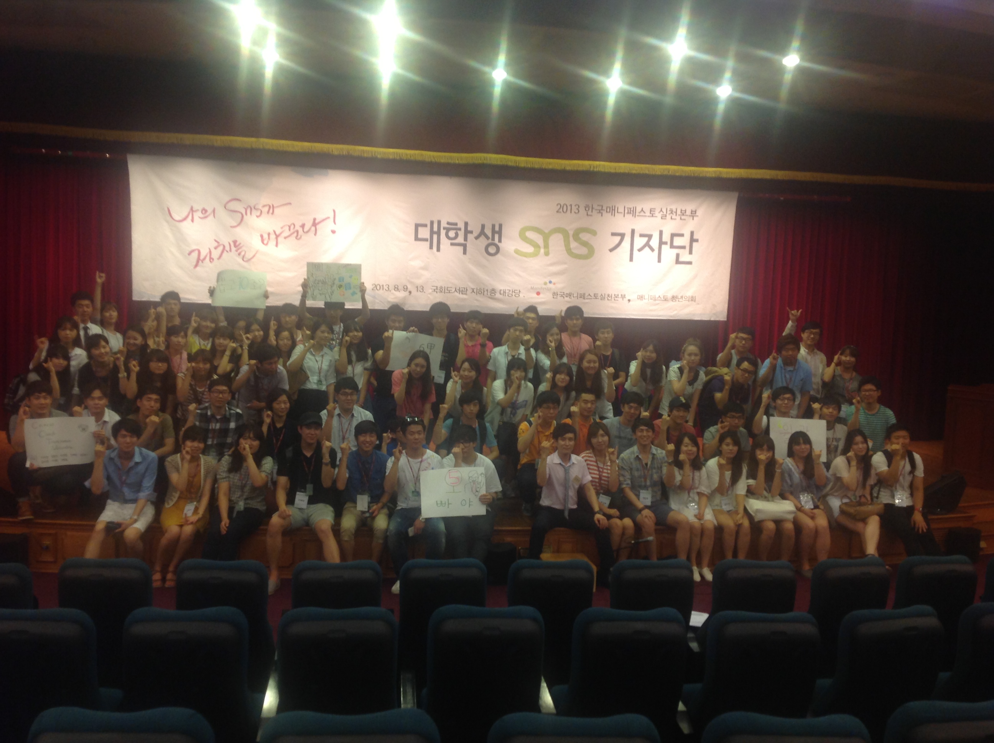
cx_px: 497
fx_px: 1004
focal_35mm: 35
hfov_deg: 52.7
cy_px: 372
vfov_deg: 40.6
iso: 64
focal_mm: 4.28
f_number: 2.4
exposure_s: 1/15
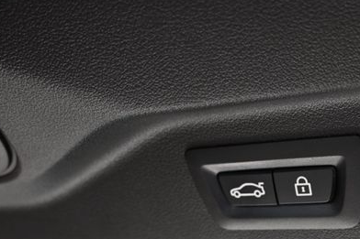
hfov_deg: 38.2
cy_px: 184
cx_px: 280
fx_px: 502
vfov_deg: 26.5
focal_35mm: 50
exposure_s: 1/250
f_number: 4.5
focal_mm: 20.5
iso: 200
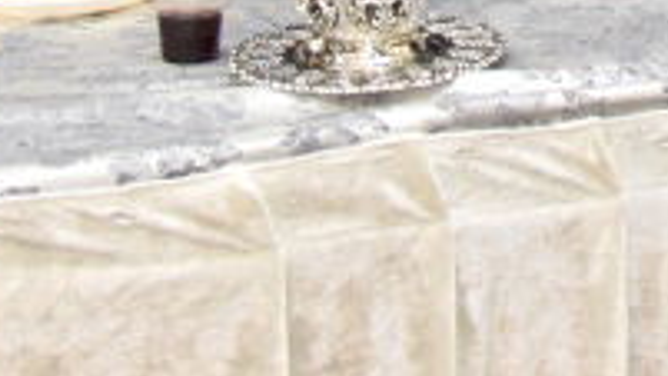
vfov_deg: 8.3
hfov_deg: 15.6
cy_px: -660
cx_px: 960
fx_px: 2267
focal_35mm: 128
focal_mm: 24
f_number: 4
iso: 2000
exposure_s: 1/160
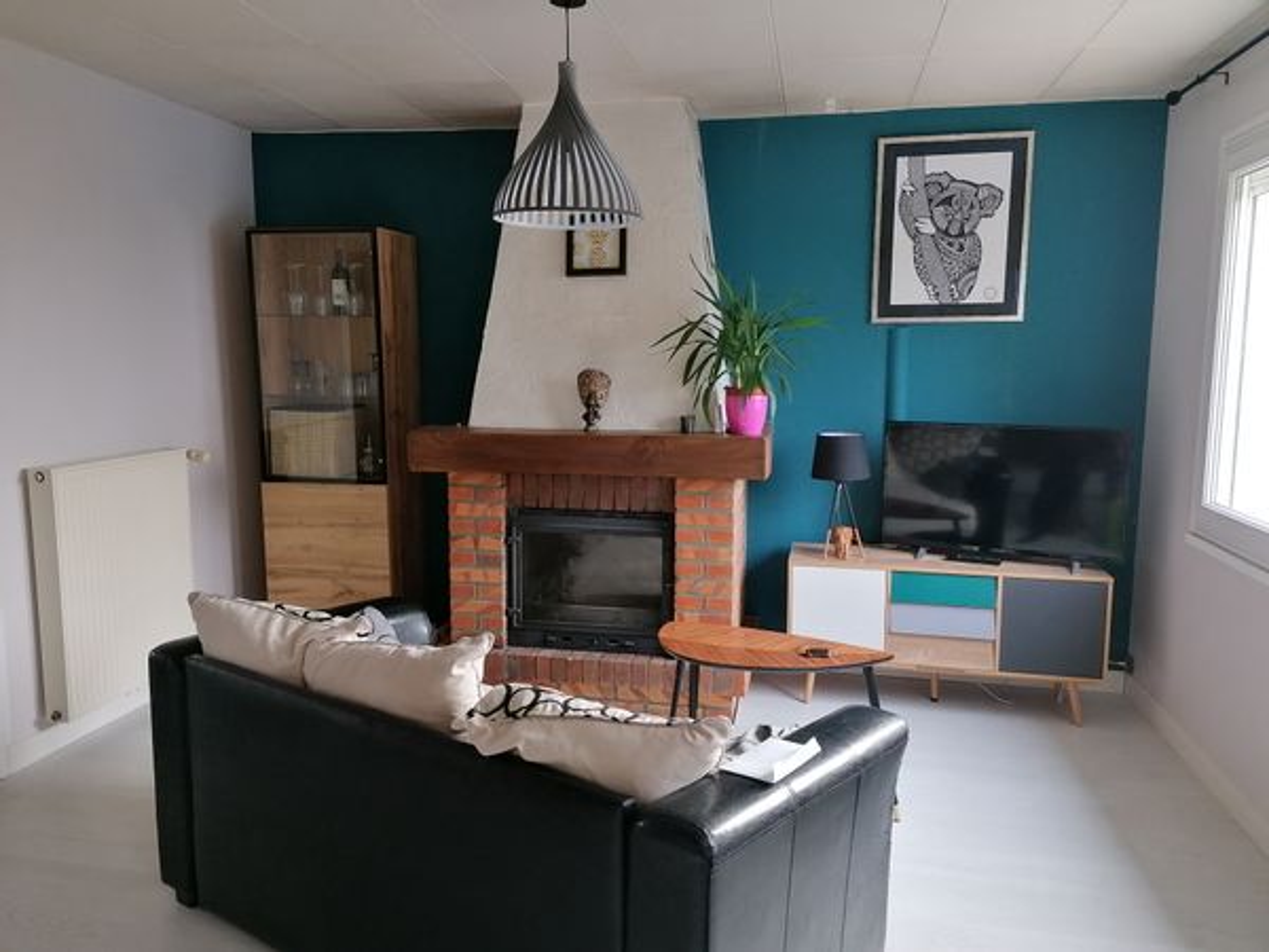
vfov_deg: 51.4
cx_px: 634
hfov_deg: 65.3
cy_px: 476
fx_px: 990
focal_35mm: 27
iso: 160
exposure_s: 1/33.3
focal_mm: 4.75
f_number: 1.8
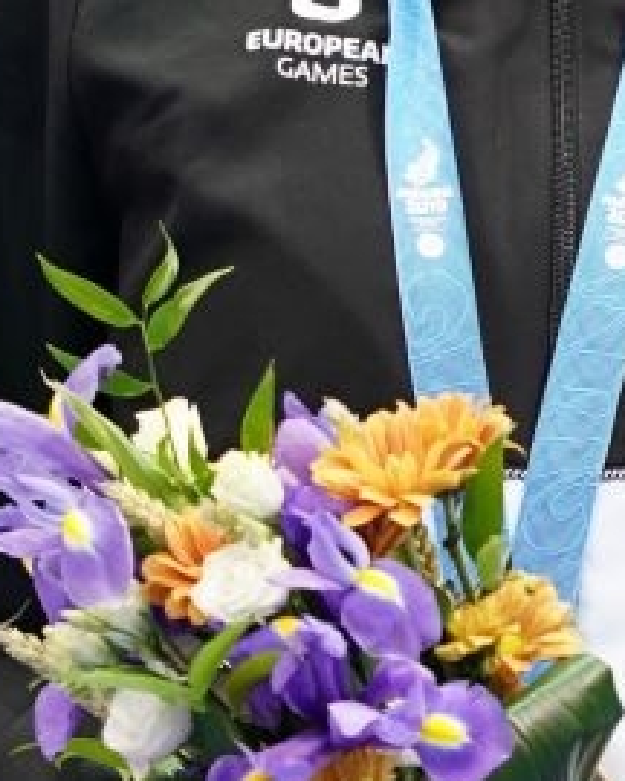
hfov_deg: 0.6
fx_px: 57967
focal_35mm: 2507
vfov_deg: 0.8
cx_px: 512
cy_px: 382
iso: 1000
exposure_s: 1/500
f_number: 2.8
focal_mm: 400
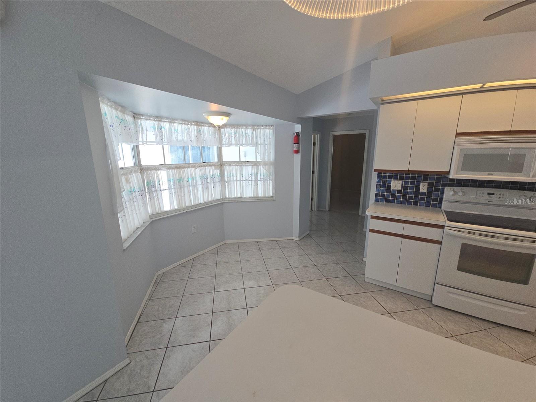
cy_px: 201
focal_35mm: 13
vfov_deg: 89.9
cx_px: 268
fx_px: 201
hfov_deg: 106.2
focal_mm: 2.2
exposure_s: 1/121
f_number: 2.2
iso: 50
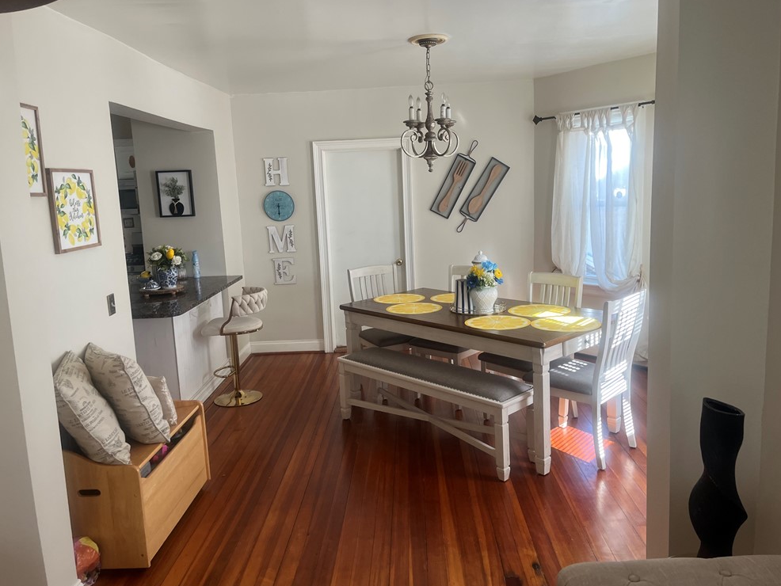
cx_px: 393
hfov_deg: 65.3
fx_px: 609
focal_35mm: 27
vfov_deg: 51.4
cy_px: 287
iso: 125
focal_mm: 5.1
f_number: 1.6
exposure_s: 1/120
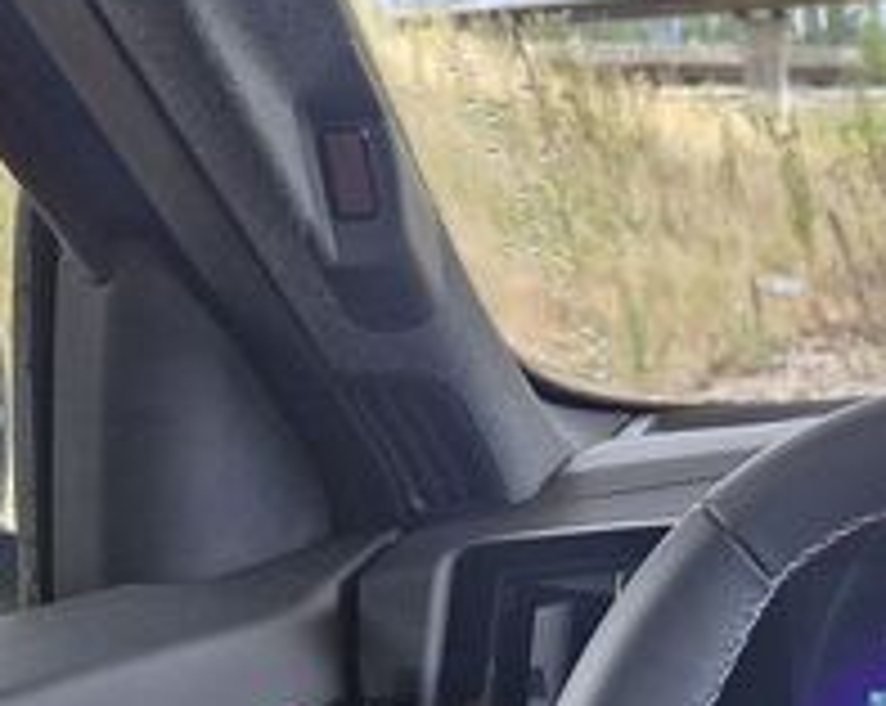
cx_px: 1187
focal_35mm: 84
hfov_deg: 20.6
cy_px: 818
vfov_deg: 17.5
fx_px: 2199
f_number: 1.8
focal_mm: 5.54
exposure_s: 1/50
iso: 80
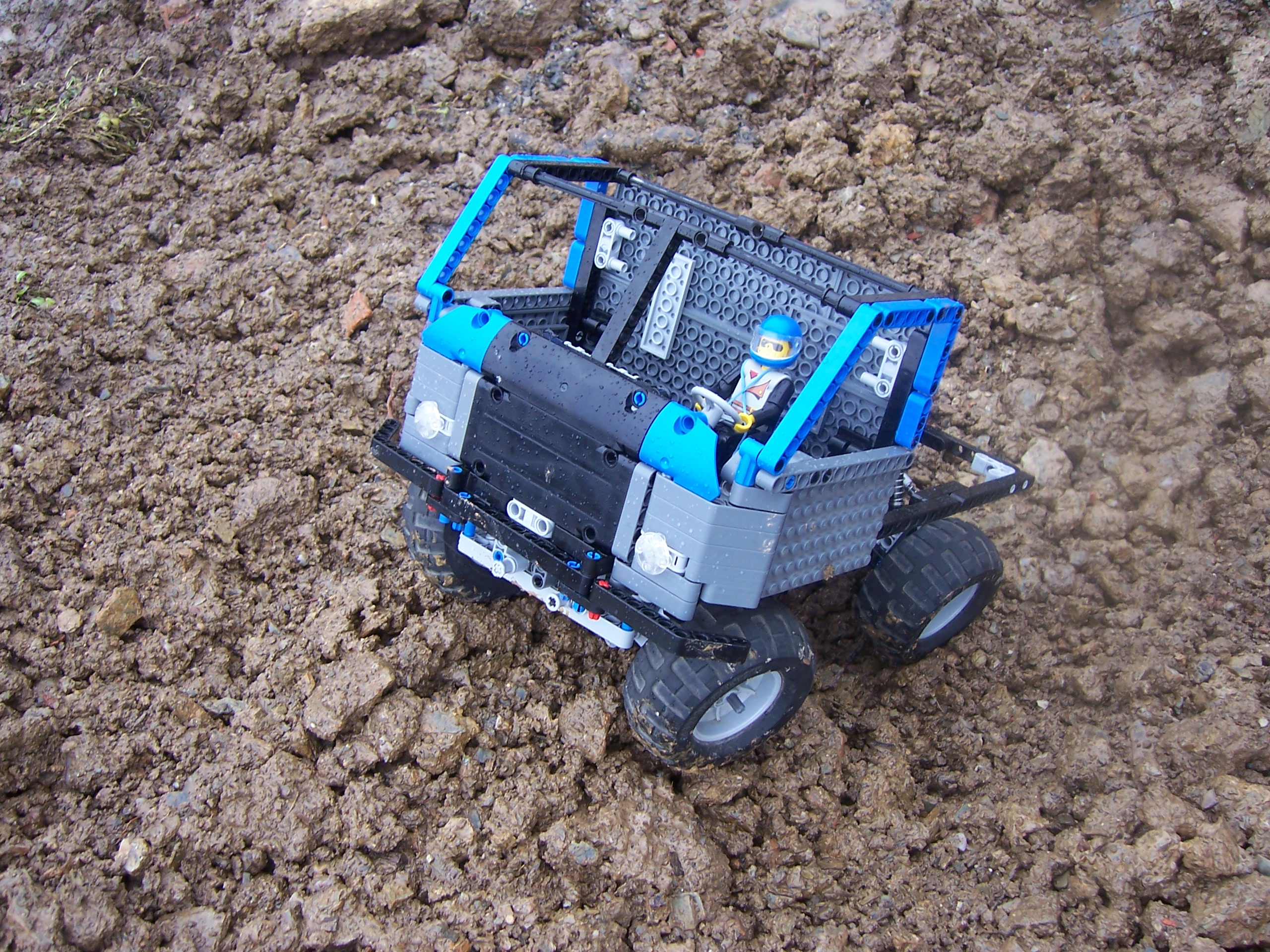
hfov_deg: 51.4
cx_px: 635
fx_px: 1321
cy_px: 476
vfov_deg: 39.7
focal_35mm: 36
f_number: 3
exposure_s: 1/45
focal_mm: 6
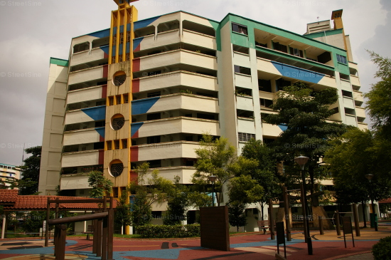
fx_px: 293
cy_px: 130
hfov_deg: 67.5
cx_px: 196
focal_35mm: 27
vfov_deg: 47.8
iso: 200
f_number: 6.7
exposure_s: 1/1500
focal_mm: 18
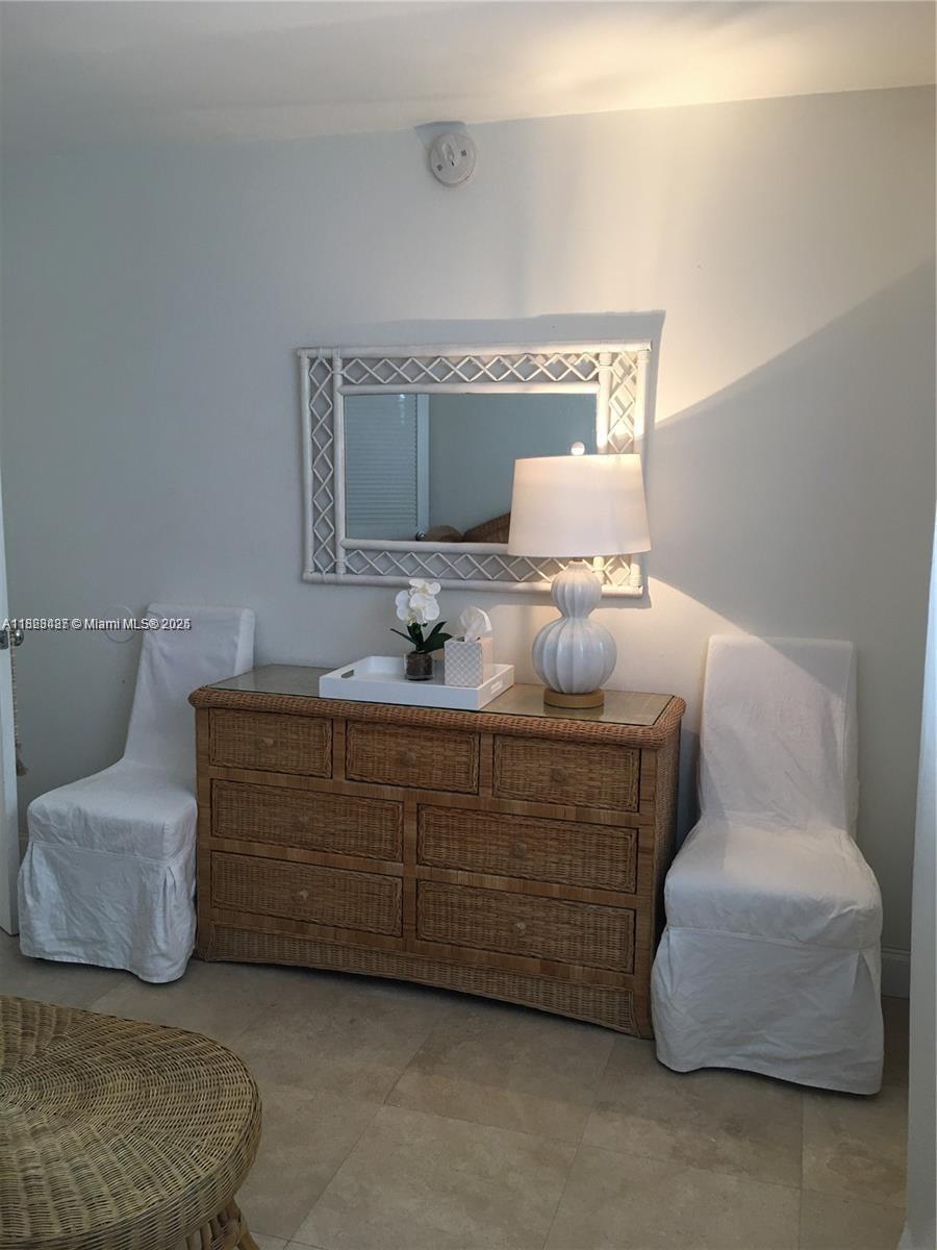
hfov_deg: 48.2
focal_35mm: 29
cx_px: 468
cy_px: 625
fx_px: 1047
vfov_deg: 61.7
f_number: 2.2
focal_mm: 4.15
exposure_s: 1/15
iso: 32
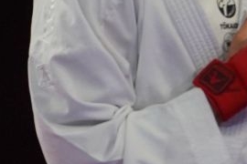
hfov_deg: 1.5
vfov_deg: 1.0
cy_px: 144
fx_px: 9159
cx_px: 793
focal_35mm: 1335
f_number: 2.8
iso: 1250
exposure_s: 1/1000
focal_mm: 200
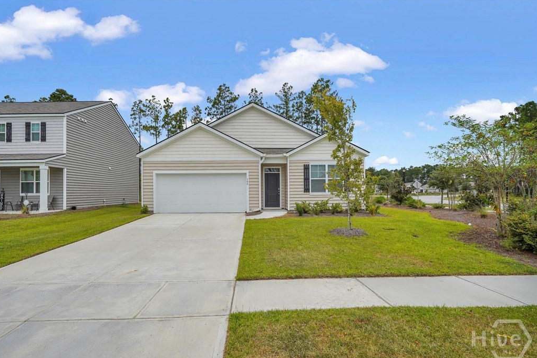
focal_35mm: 17
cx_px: 254
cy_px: 188
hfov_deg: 93.2
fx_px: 253
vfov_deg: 70.3
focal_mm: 16
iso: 320
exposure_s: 1/640
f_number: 9
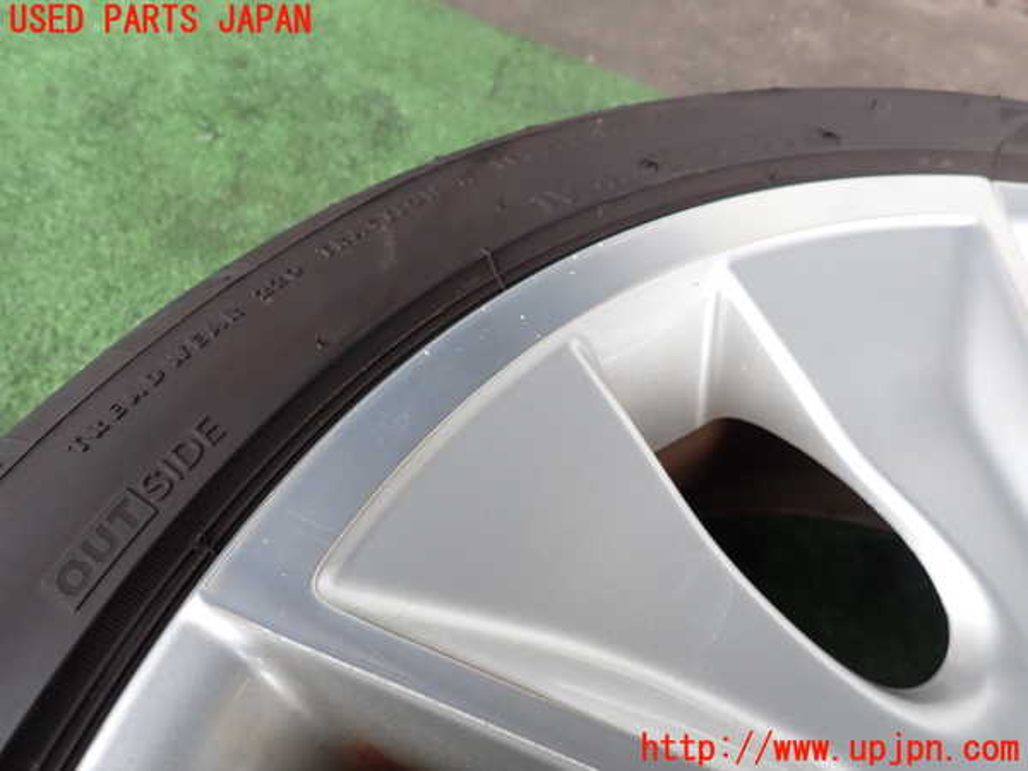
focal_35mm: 25
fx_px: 742
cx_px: 514
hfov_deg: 69.4
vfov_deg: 54.9
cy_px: 386
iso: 100
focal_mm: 4.5
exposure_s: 1/100
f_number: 2.8
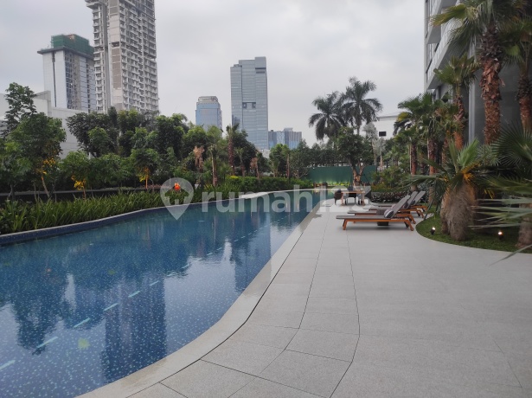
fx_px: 384
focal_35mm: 25
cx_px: 266
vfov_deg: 54.8
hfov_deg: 69.4
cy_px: 199
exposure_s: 1/100
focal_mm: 5.43
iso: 184
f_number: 1.89
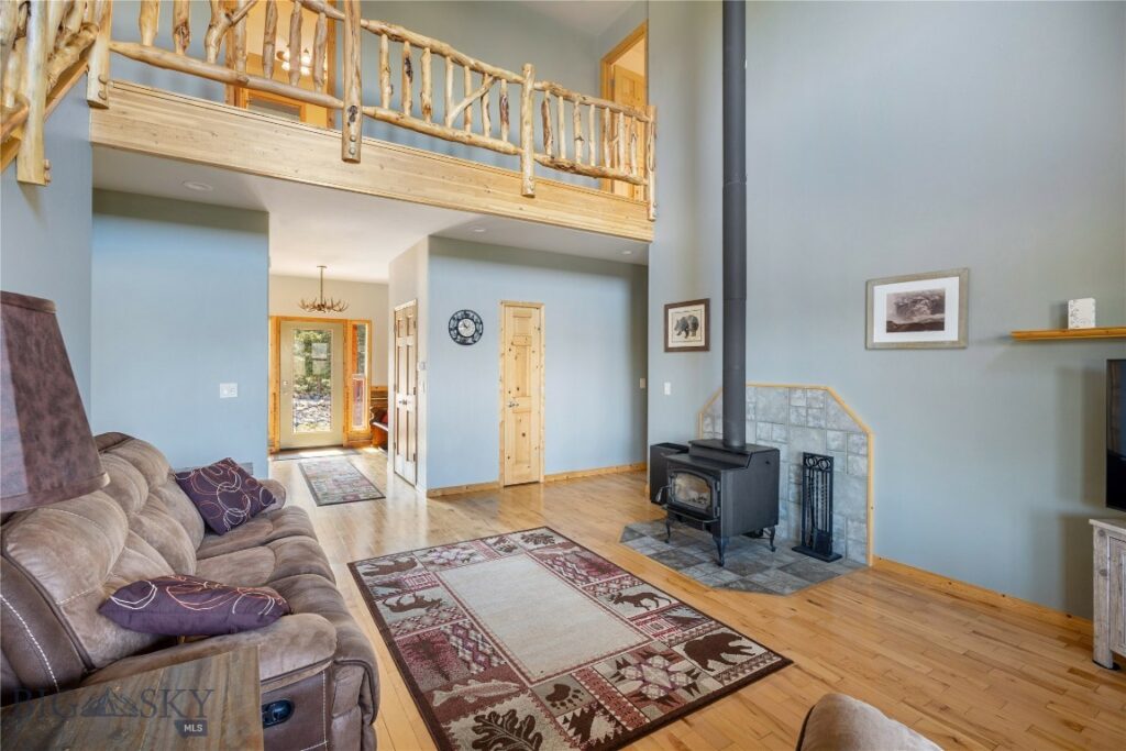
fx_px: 516
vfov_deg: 72.1
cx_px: 563
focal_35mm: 16
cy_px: 376
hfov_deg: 95.0
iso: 400
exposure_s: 1/2
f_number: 8
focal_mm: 16.5
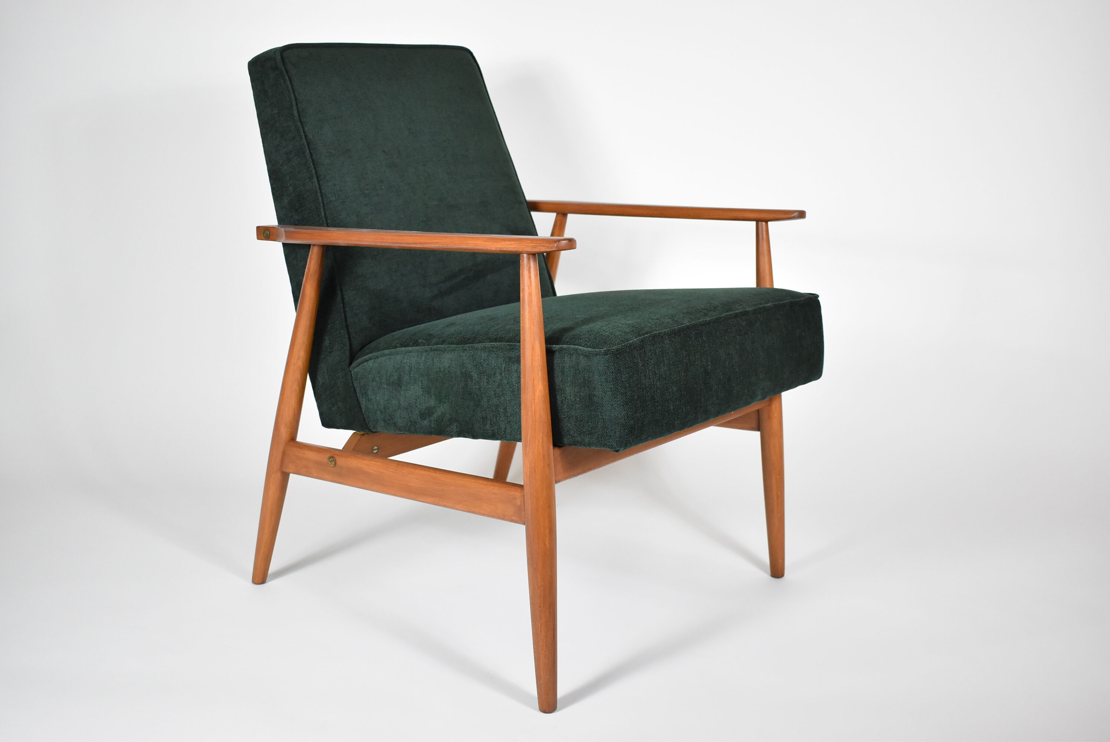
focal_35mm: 39
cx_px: 555
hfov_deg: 49.5
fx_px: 1203
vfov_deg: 34.3
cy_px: 371
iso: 1800
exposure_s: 1/125
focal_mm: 26
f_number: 4
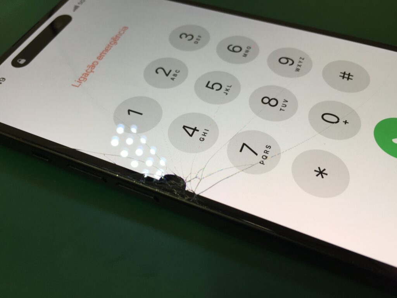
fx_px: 333
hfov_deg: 61.7
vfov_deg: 48.2
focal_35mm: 29
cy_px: 149
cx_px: 198
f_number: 2.2
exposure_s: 1/60
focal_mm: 4.15
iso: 32
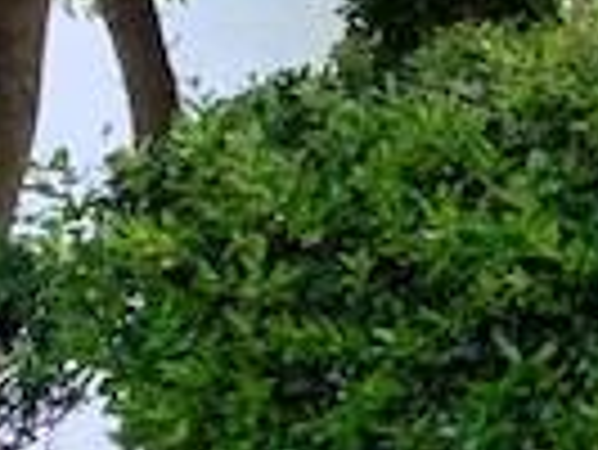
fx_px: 2161
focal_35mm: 125
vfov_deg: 11.9
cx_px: 1421
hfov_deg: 12.5
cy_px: 310
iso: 25
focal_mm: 4.25
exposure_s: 1/216
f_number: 1.8
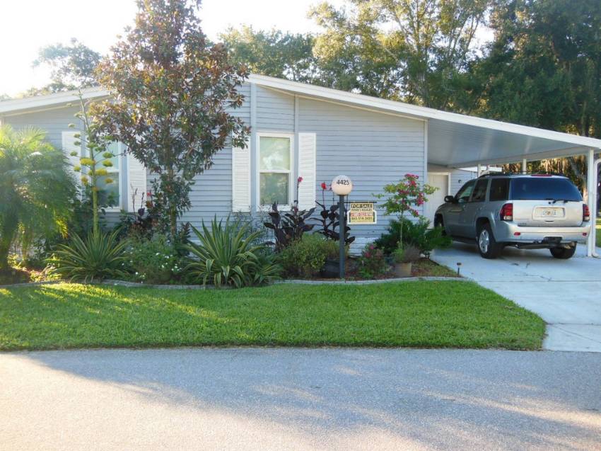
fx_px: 590
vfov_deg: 41.8
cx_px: 300
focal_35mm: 34
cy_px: 226
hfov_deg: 54.0
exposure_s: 1/250
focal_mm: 6
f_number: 3.9
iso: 320
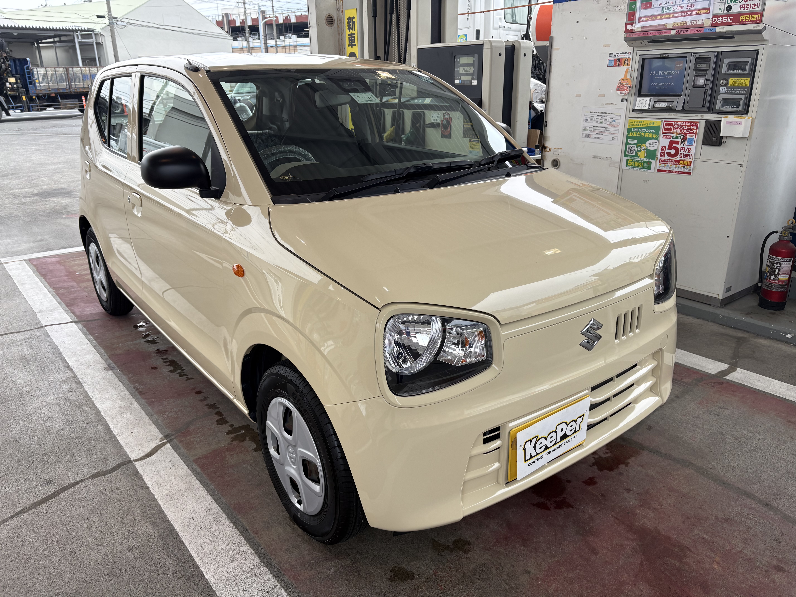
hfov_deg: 67.3
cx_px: 398
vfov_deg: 53.1
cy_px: 298
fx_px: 598
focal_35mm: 26
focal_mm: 5.96
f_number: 1.6
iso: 50
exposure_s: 1/654
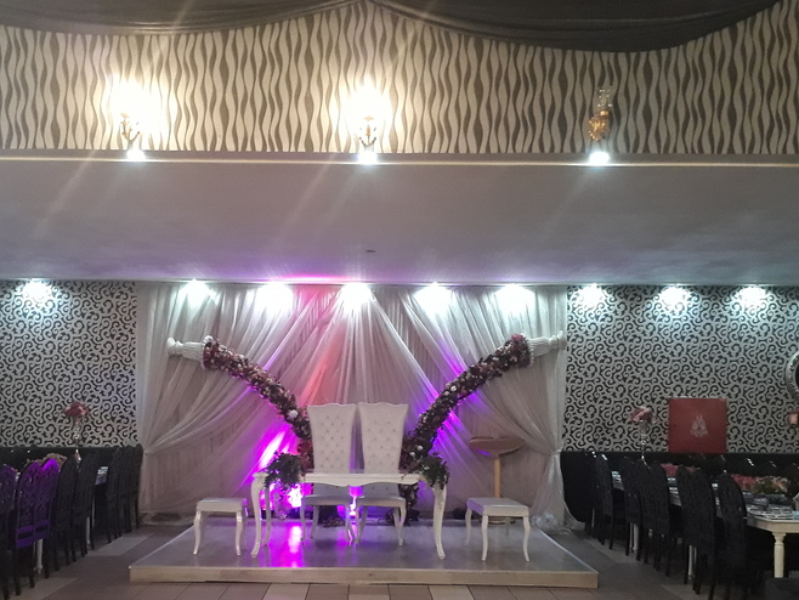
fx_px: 970
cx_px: 352
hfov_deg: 44.7
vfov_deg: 33.9
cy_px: 428
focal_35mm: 42
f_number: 1.9
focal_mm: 3.6
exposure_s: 1/17
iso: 320
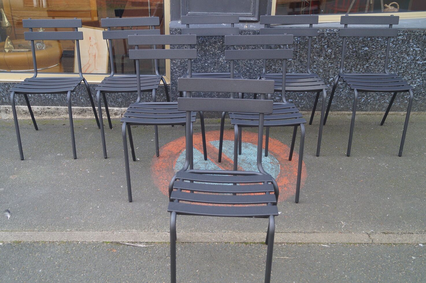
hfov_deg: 53.2
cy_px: 142
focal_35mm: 36
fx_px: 426
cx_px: 213
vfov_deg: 36.8
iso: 320
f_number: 4
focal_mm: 24
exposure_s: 1/60
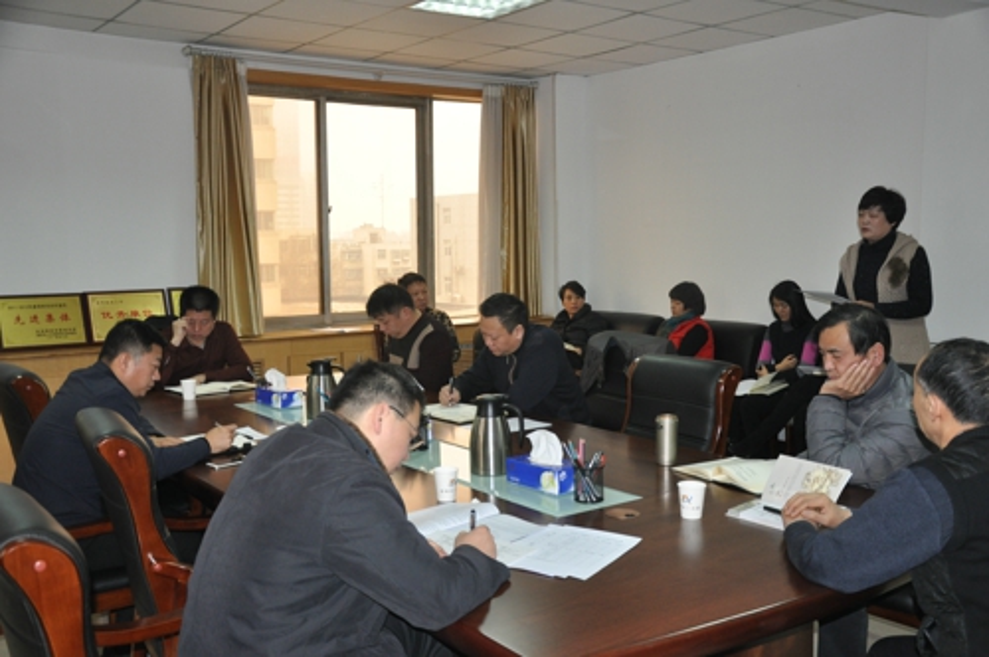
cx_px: 494
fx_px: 988
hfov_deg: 53.2
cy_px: 328
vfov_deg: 36.8
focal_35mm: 36
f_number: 3.8
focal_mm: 24
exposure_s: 1/60
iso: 800
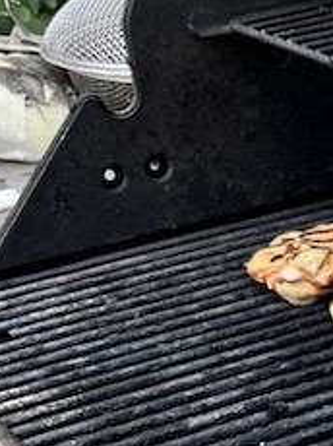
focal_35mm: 101
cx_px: 570
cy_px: 656
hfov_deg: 13.4
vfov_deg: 17.6
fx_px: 1298
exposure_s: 1/791
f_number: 1.78
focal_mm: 6.86
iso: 80
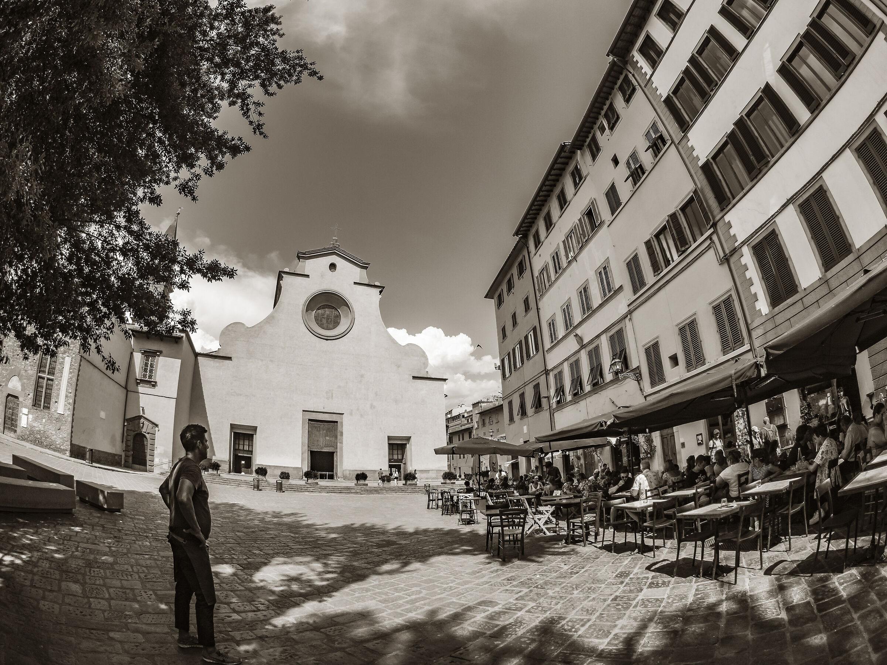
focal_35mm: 16
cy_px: 332
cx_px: 444
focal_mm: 8
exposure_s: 1/640
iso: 400
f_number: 8
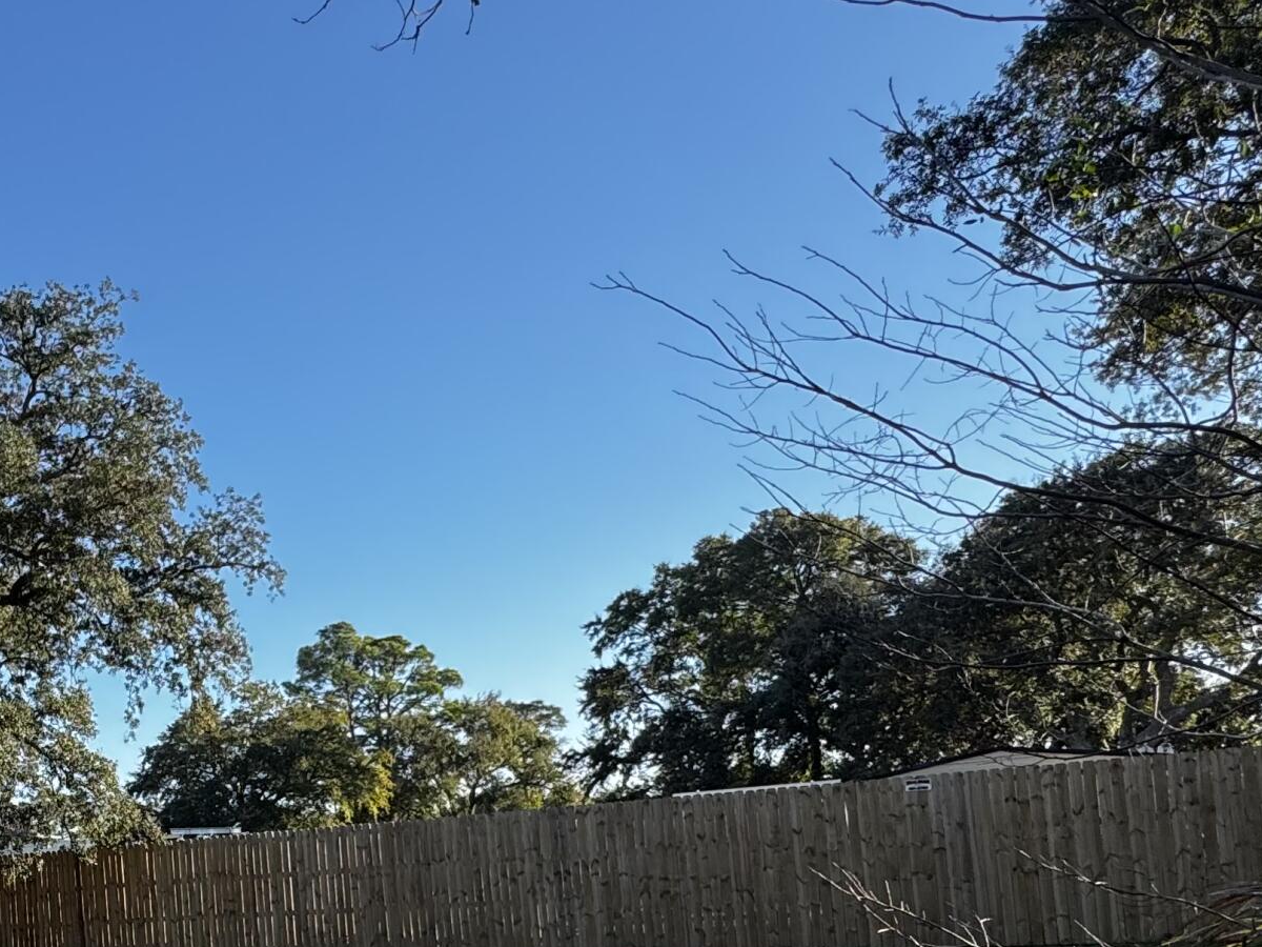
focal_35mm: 35
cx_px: 161
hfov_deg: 48.0
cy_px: 829
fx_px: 1276
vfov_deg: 38.3
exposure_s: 1/501
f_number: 2.2
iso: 40
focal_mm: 2.22
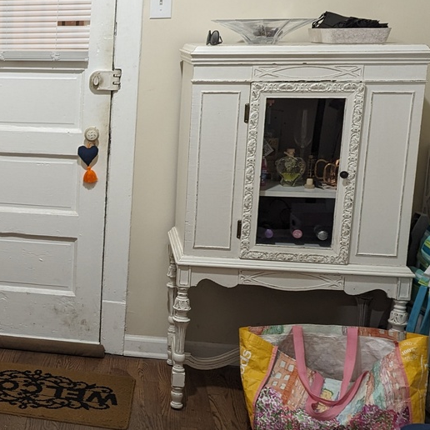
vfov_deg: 29.1
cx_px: -85
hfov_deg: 26.0
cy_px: 192
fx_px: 829
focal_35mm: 59
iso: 211
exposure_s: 1/23.8
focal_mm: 6.81
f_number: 1.85
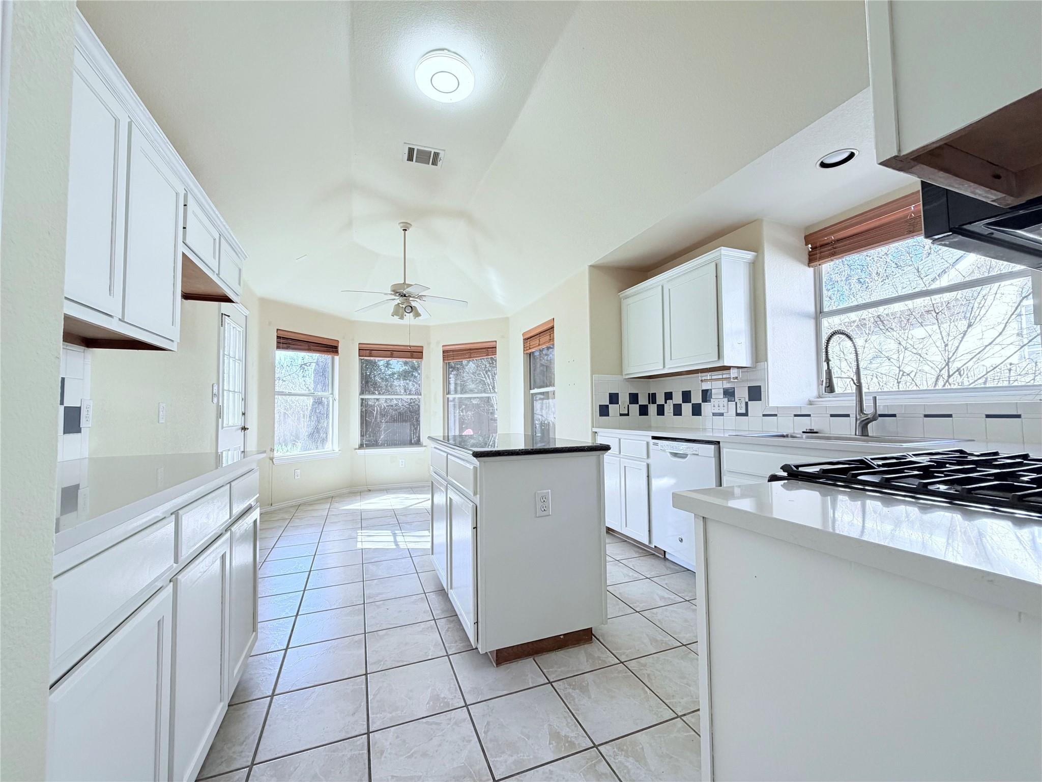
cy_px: 391
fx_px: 421
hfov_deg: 102.1
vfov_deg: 85.7
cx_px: 521
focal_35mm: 14
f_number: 2.2
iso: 200
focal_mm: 2.22
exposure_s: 1/120
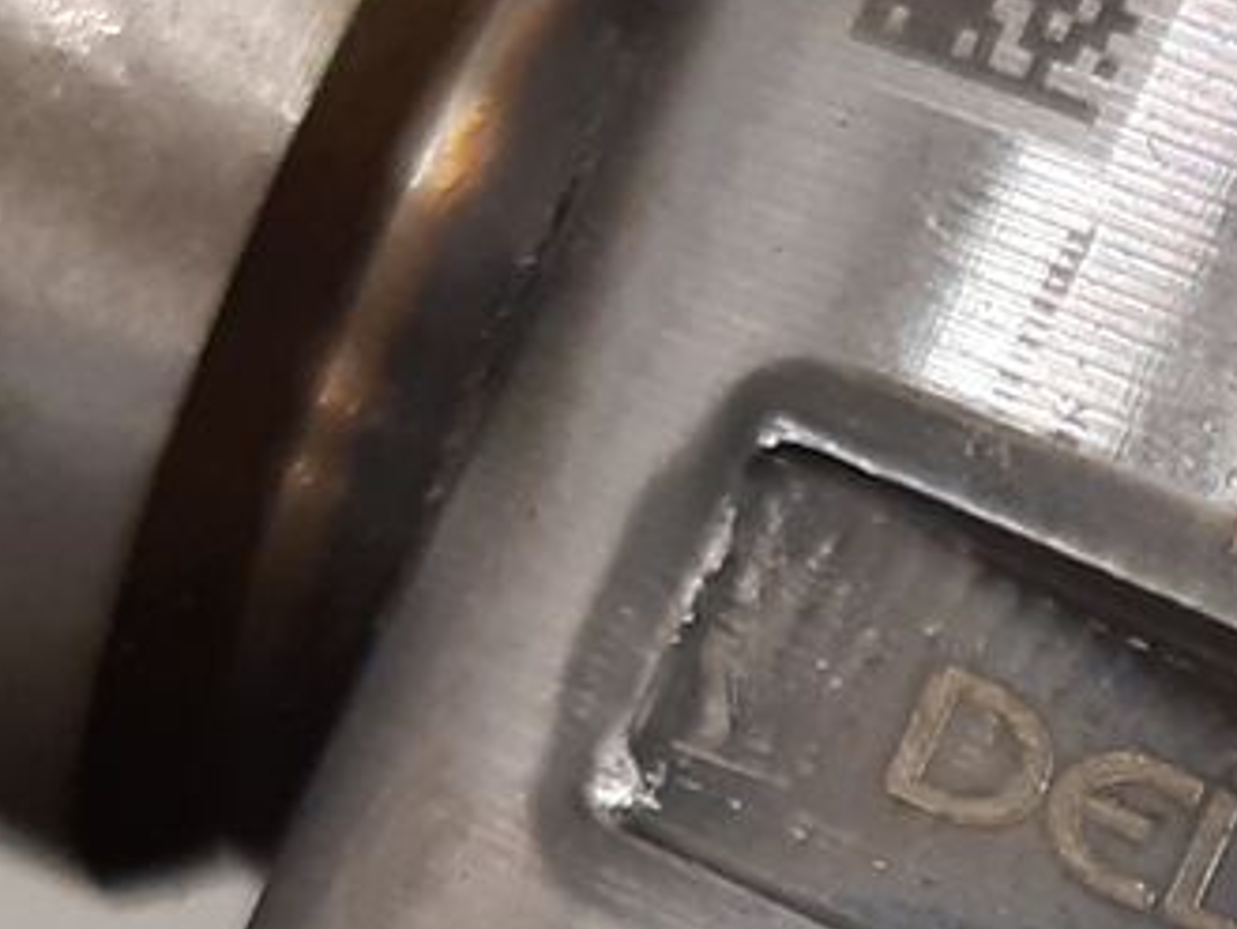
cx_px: 1323
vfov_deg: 9.0
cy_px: 1275
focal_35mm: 162
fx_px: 5791
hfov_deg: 12.0
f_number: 1.7
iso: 125
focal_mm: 3.93
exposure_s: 1/50
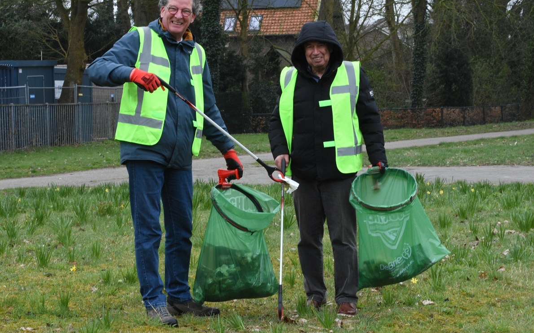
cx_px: 269
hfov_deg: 19.3
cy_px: 163
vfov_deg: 12.1
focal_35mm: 108
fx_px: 1571
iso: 1250
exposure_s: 1/100
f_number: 22
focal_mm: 70
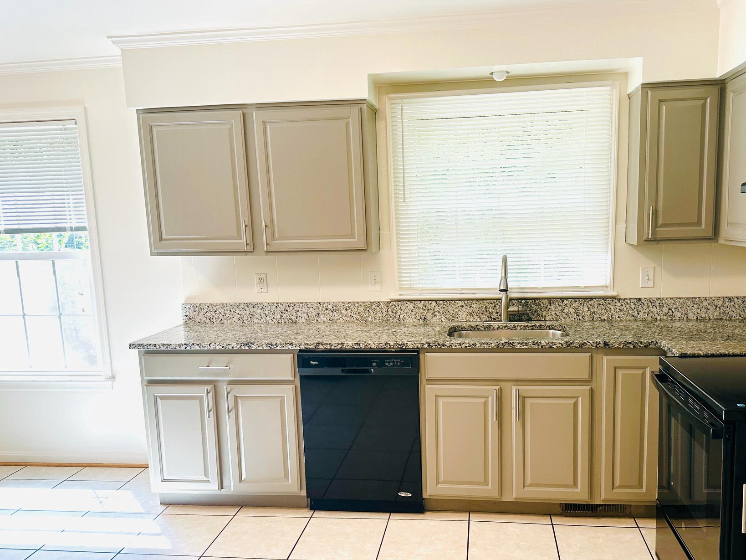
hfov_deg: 59.8
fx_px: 647
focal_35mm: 30
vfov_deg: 46.6
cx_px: 411
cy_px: 324
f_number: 1.78
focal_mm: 6.86
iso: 100
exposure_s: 1/120
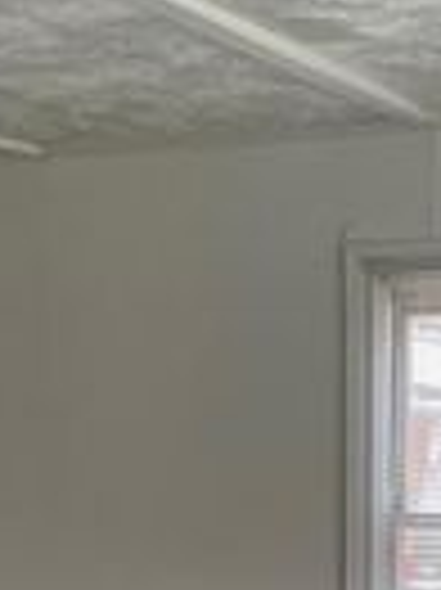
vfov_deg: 18.9
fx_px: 1684
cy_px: 687
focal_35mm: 99
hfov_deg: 14.8
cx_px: 392
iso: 100
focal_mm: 4.2
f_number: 1.6
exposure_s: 1/120
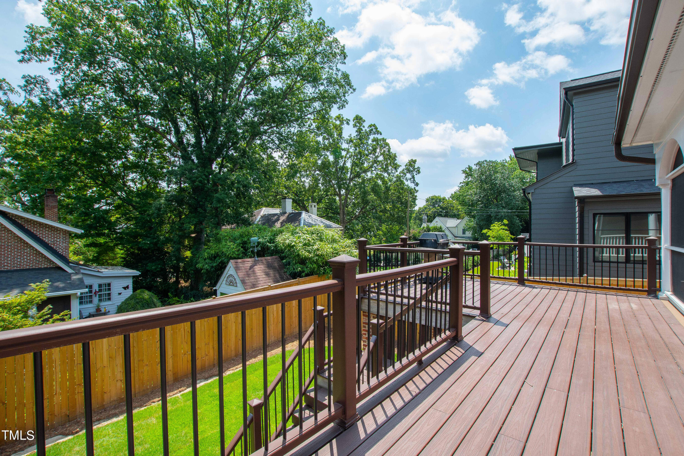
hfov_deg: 100.4
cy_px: 228
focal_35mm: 15
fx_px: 285
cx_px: 342
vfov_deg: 77.3
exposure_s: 1/125
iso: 100
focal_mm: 10
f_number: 8
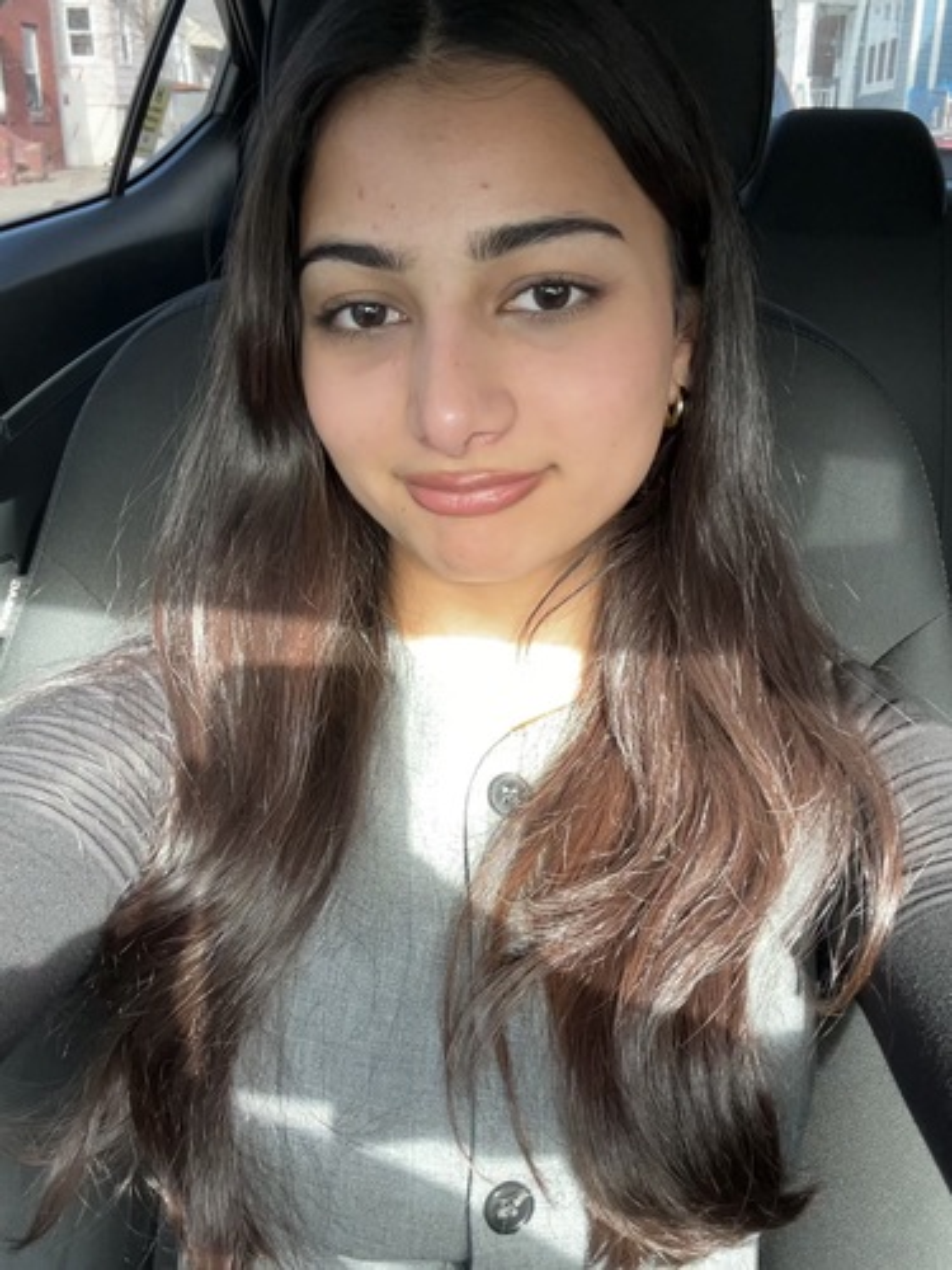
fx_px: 1100
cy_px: 635
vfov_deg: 60.0
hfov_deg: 46.8
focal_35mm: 30
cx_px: 476
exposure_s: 1/121
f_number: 1.9
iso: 80
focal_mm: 2.69
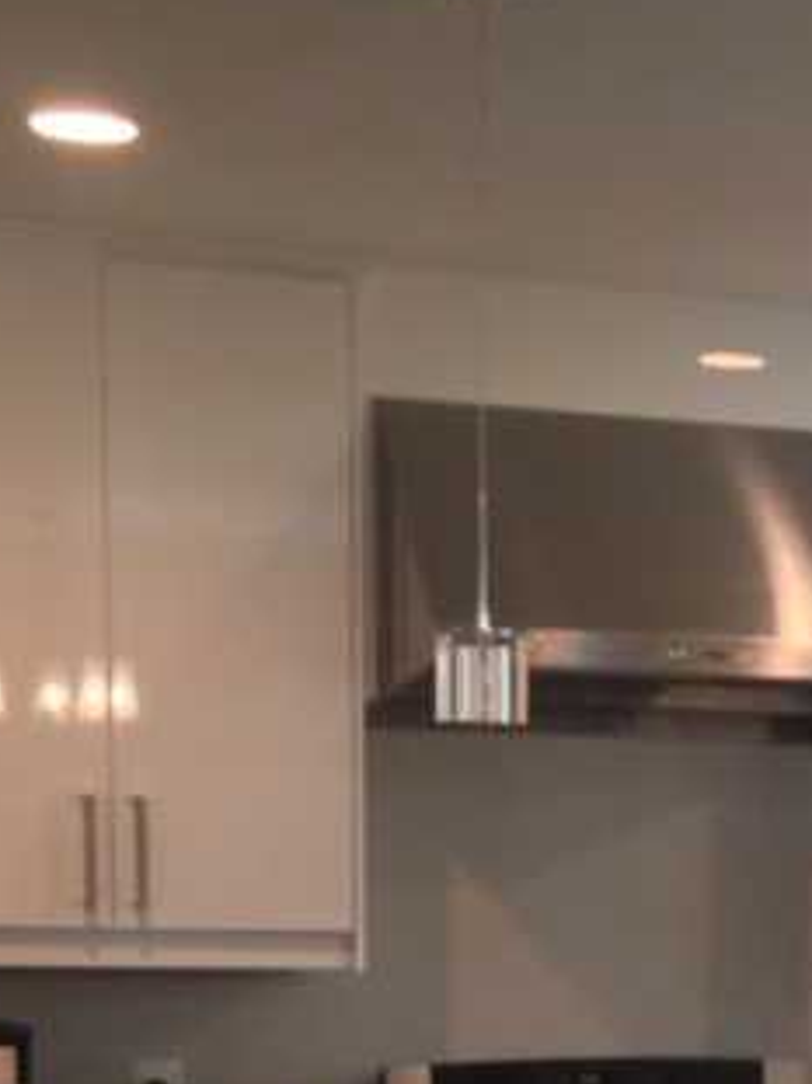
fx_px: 3318
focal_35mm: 106
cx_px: 861
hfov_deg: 13.7
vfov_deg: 17.6
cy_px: 1311
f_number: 2.4
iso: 200
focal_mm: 4.13
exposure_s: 1/20
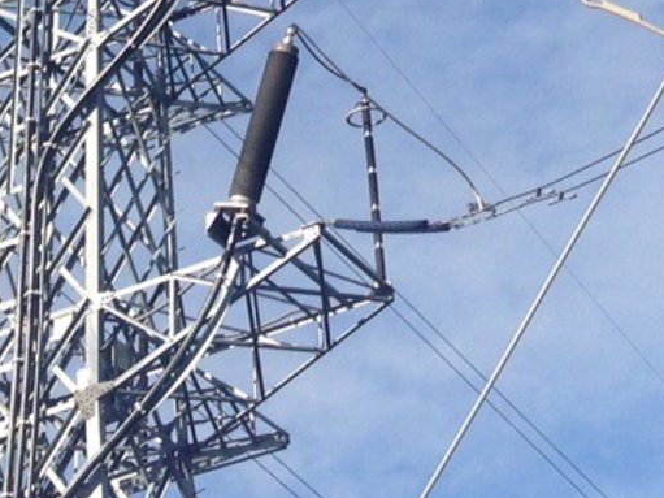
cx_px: 599
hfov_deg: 15.7
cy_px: -411
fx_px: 2378
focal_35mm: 124
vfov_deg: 11.1
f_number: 2.4
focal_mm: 4.13
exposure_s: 1/1466
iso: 50
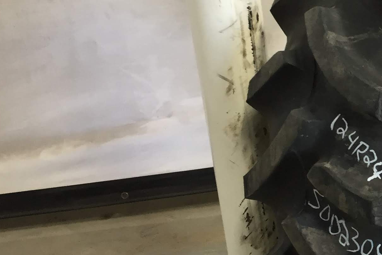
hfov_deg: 22.4
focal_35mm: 81
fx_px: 859
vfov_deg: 16.8
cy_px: 174
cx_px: 499
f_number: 2.2
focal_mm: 4.15
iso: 32
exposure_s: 1/40
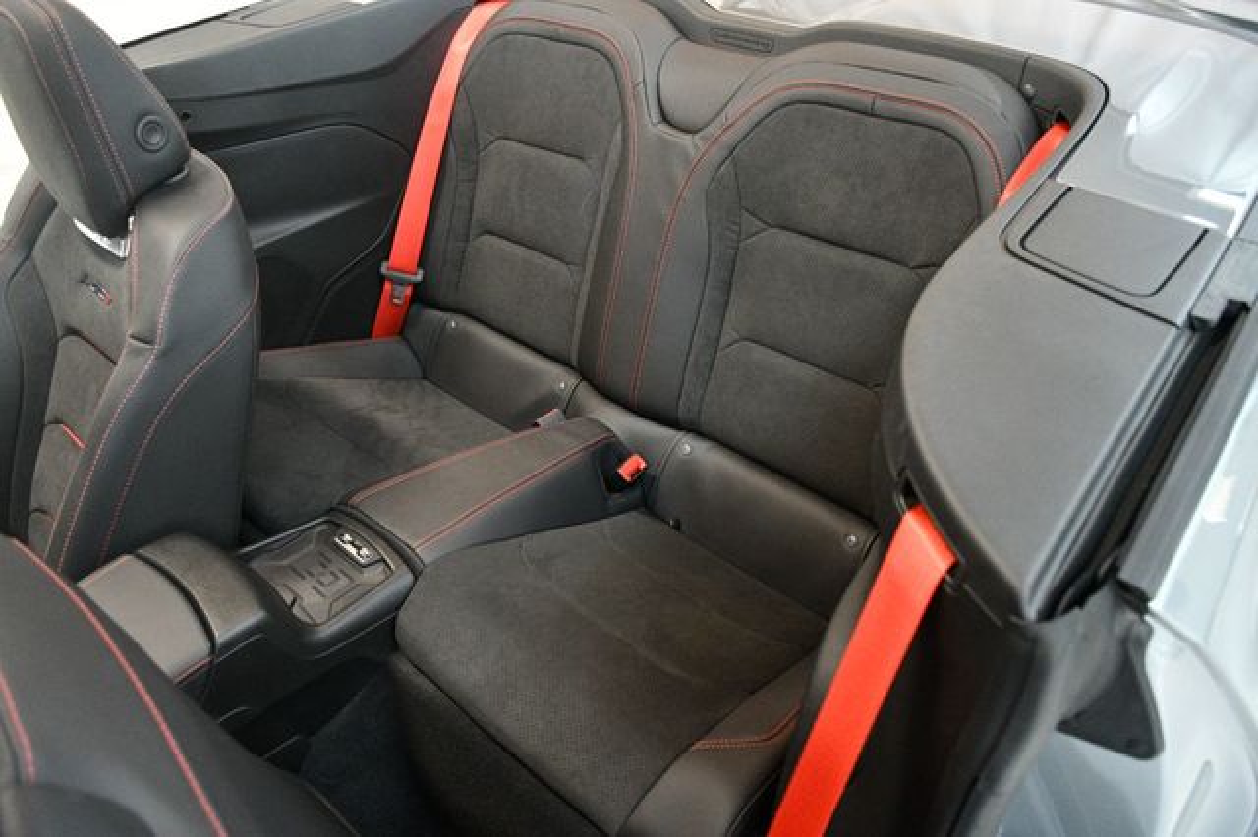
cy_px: 418
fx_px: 943
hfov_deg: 67.4
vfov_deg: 47.9
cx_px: 629
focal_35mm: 27
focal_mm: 18
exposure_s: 1/100
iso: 3200
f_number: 3.5
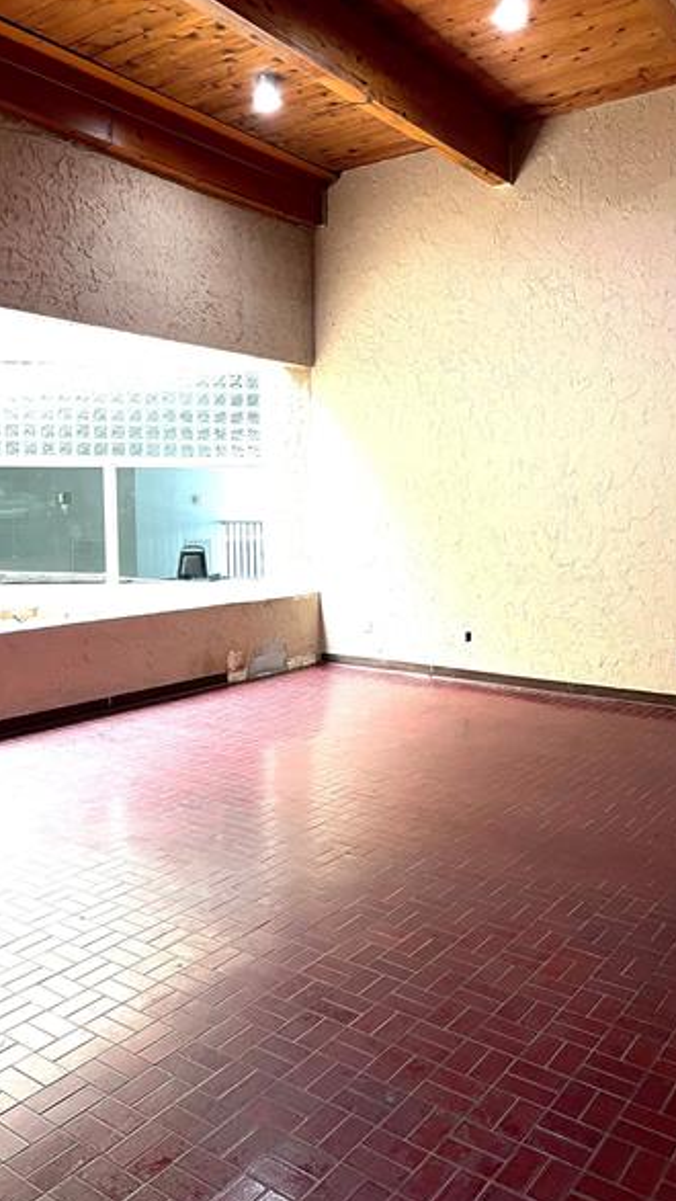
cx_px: 342
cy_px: 596
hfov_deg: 40.2
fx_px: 923
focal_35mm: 29
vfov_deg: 66.1
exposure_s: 1/60
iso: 160
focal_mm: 5.7
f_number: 1.5
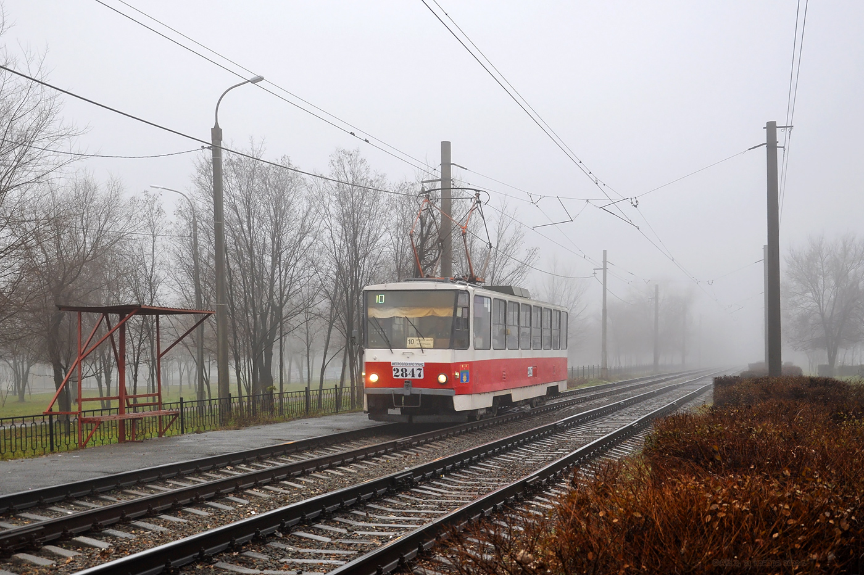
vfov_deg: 29.8
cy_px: 288
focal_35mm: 45
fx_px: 1079
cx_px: 432
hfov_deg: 43.6
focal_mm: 30
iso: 200
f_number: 5.6
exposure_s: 1/250
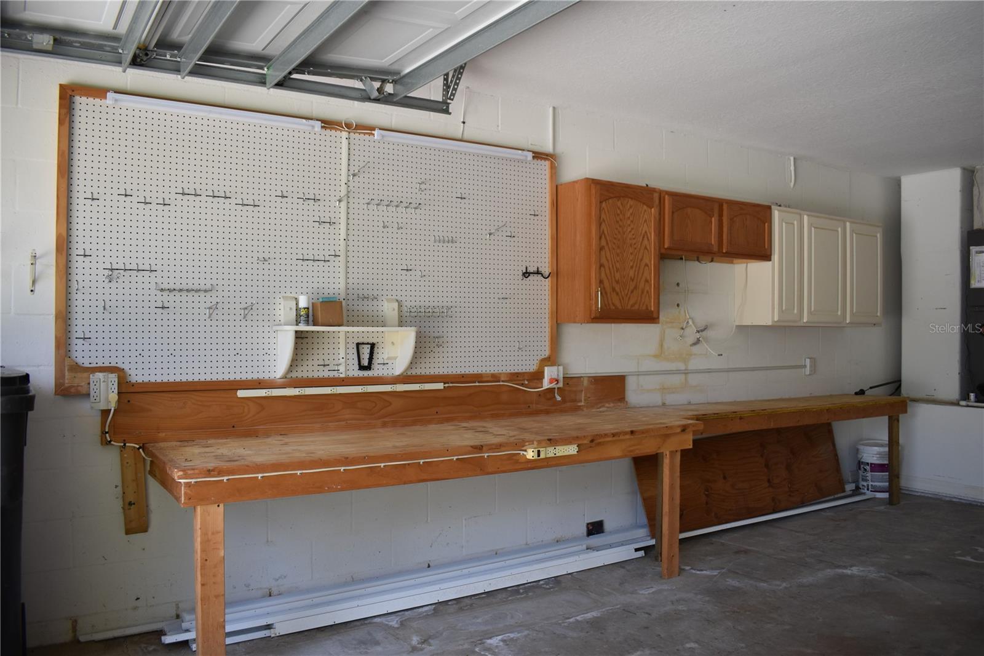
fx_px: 738
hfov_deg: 67.4
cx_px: 492
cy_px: 328
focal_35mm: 27
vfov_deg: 47.9
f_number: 4.5
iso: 400
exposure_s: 1/250
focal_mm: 18
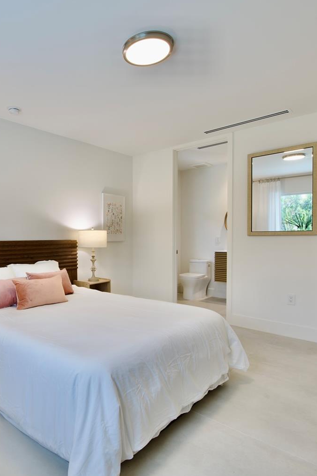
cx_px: 76
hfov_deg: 54.3
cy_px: 245
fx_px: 290
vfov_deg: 78.6
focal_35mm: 22
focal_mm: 14
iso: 31
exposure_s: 1/2
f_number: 10
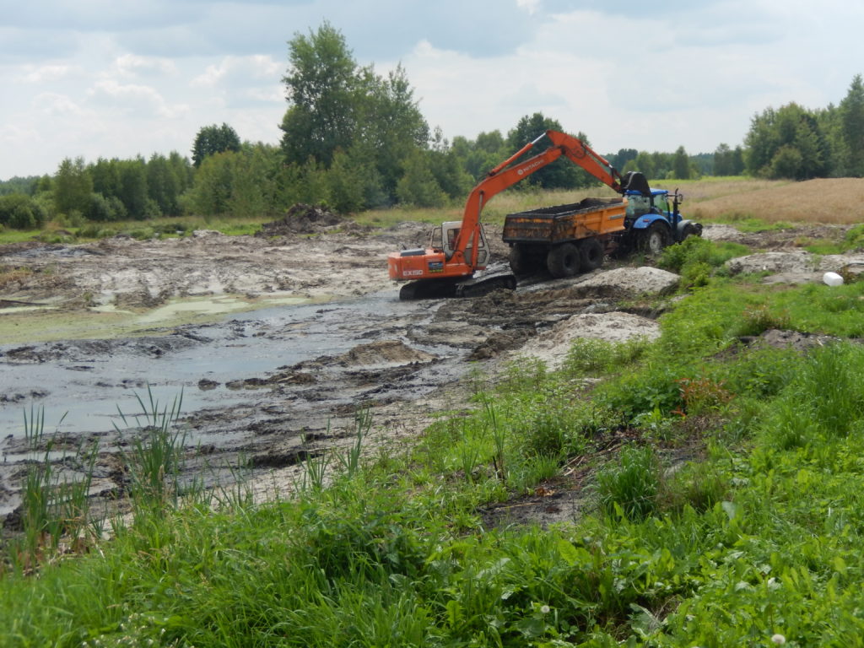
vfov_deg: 25.2
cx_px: 432
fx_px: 1448
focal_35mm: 58
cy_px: 324
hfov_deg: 33.2
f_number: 4.6
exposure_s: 1/500
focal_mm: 10.4
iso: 125
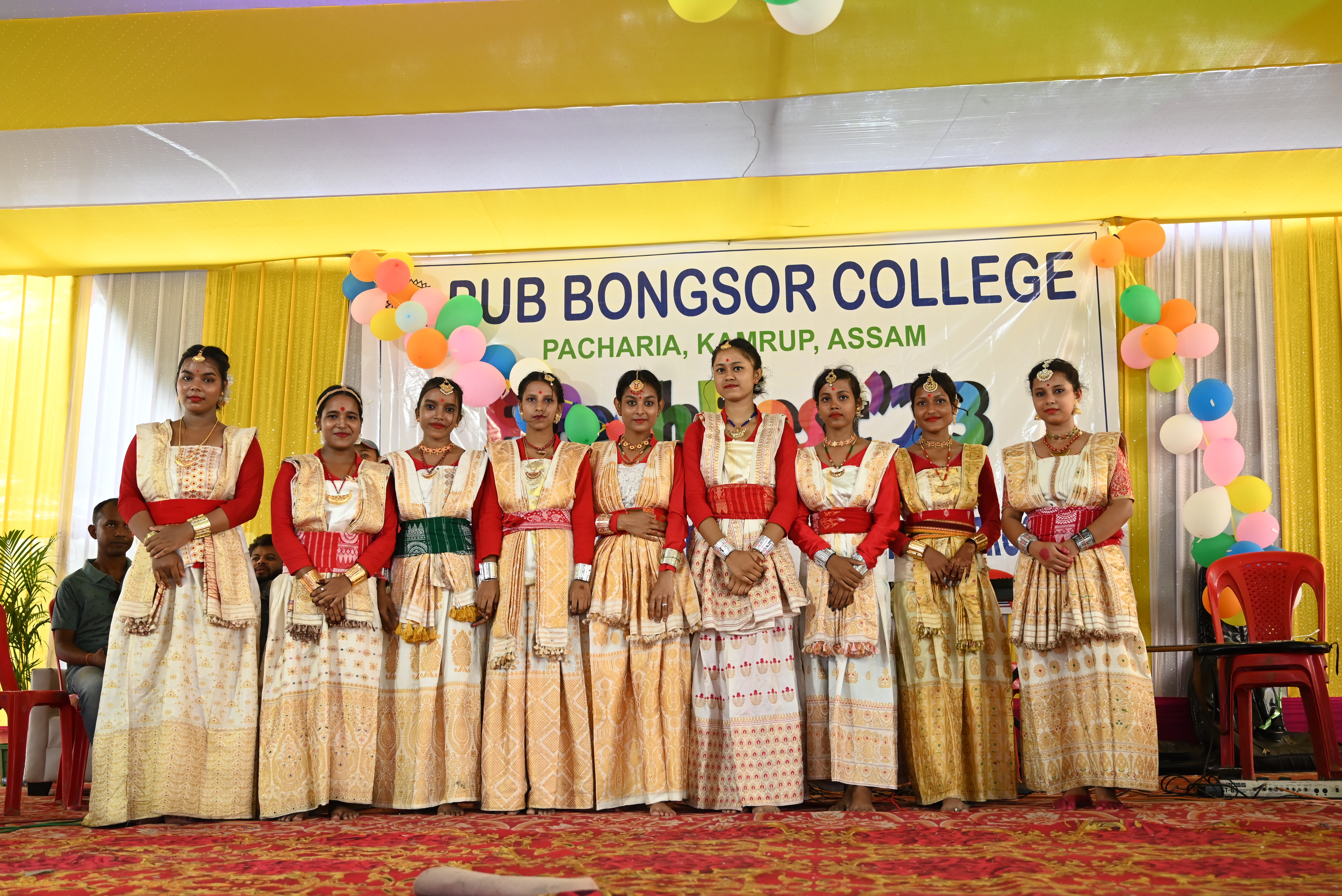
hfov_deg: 53.1
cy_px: 448
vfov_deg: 36.9
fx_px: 1342
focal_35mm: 36
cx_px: 671
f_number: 4
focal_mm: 36
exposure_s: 1/200
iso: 1000
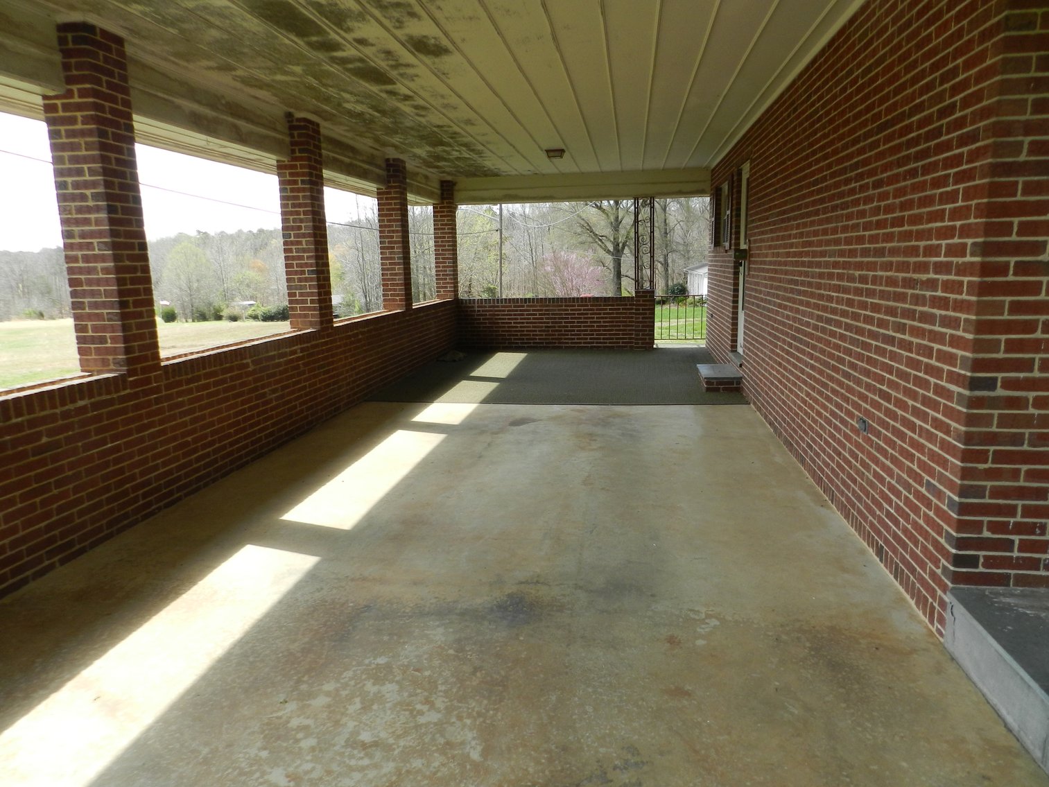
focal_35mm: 23
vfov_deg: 58.9
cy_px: 394
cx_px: 524
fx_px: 697
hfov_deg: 73.9
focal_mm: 4
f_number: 3.4
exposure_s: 1/400
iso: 160
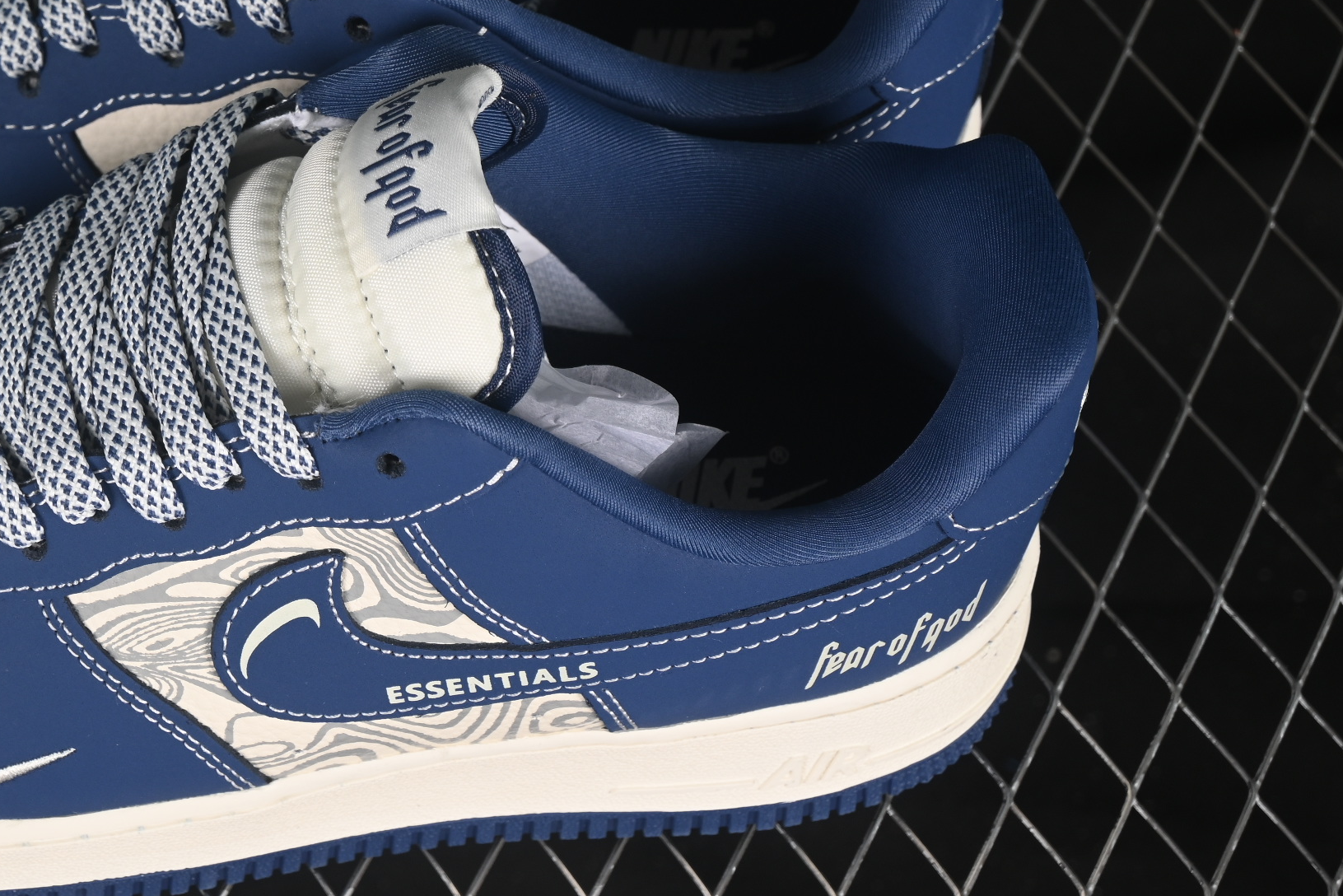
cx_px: 226
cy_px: 284
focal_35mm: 128
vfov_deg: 10.7
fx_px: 4776
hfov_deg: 15.9
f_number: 7.1
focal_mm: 50
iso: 160
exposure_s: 1/60
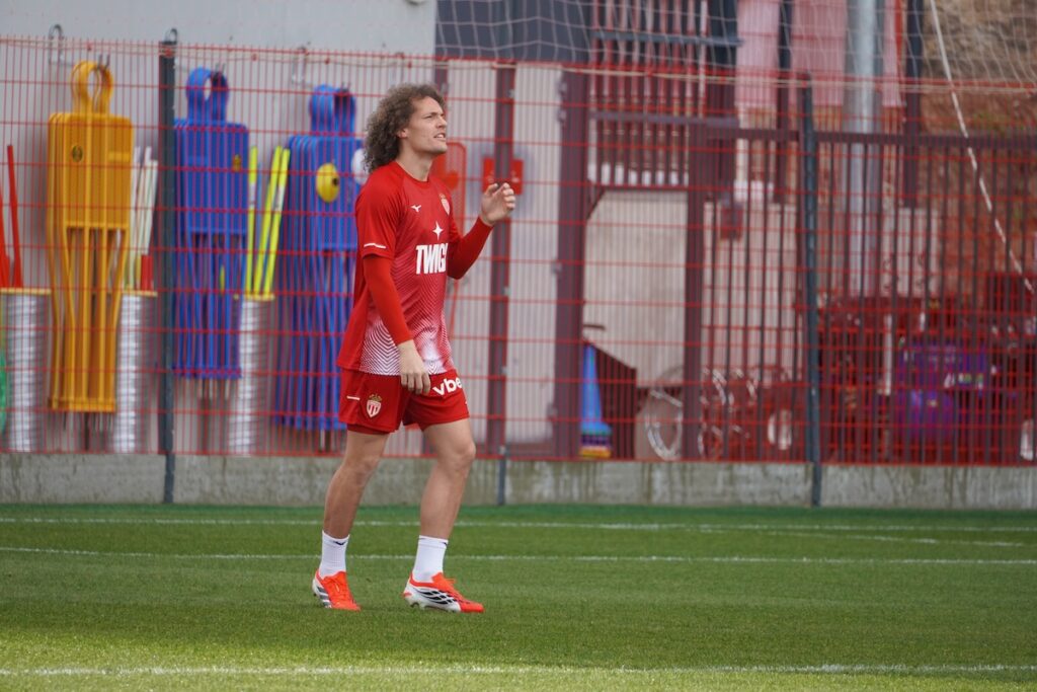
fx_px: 15124
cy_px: 346
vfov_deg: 2.6
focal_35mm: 525
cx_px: 518
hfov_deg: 3.9
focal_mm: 350
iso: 500
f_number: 6.3
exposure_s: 1/500
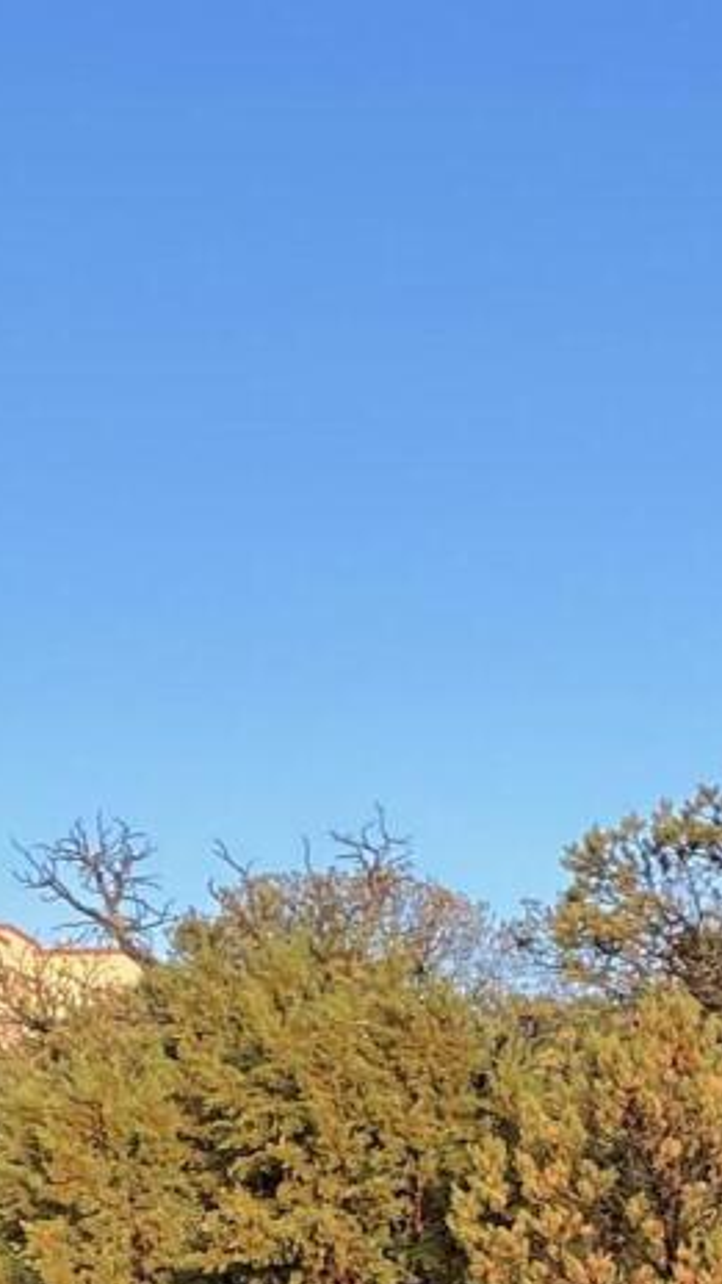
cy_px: 1901
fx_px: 4152
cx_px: 506
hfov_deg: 9.9
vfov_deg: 16.1
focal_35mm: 122
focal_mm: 4.2
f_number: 1.6
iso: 32
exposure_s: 1/626
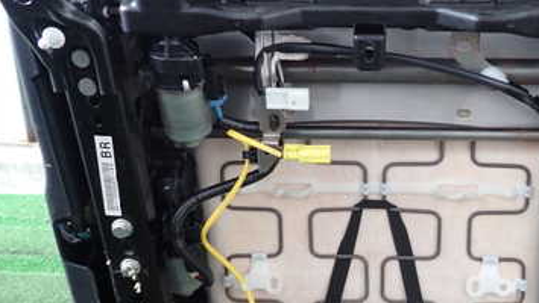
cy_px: 171
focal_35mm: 46
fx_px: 658
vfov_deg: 26.0
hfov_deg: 43.7
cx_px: 375
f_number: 2
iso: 200
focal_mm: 4.5
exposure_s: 1/60
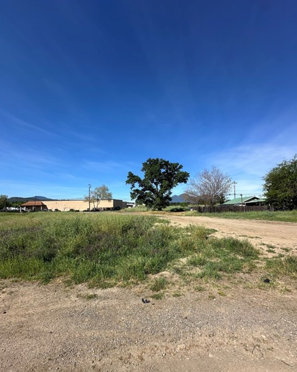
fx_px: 165
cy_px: 197
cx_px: 151
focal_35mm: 15
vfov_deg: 96.7
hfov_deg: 84.0
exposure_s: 1/1949
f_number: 2.2
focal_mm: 2.22
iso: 50
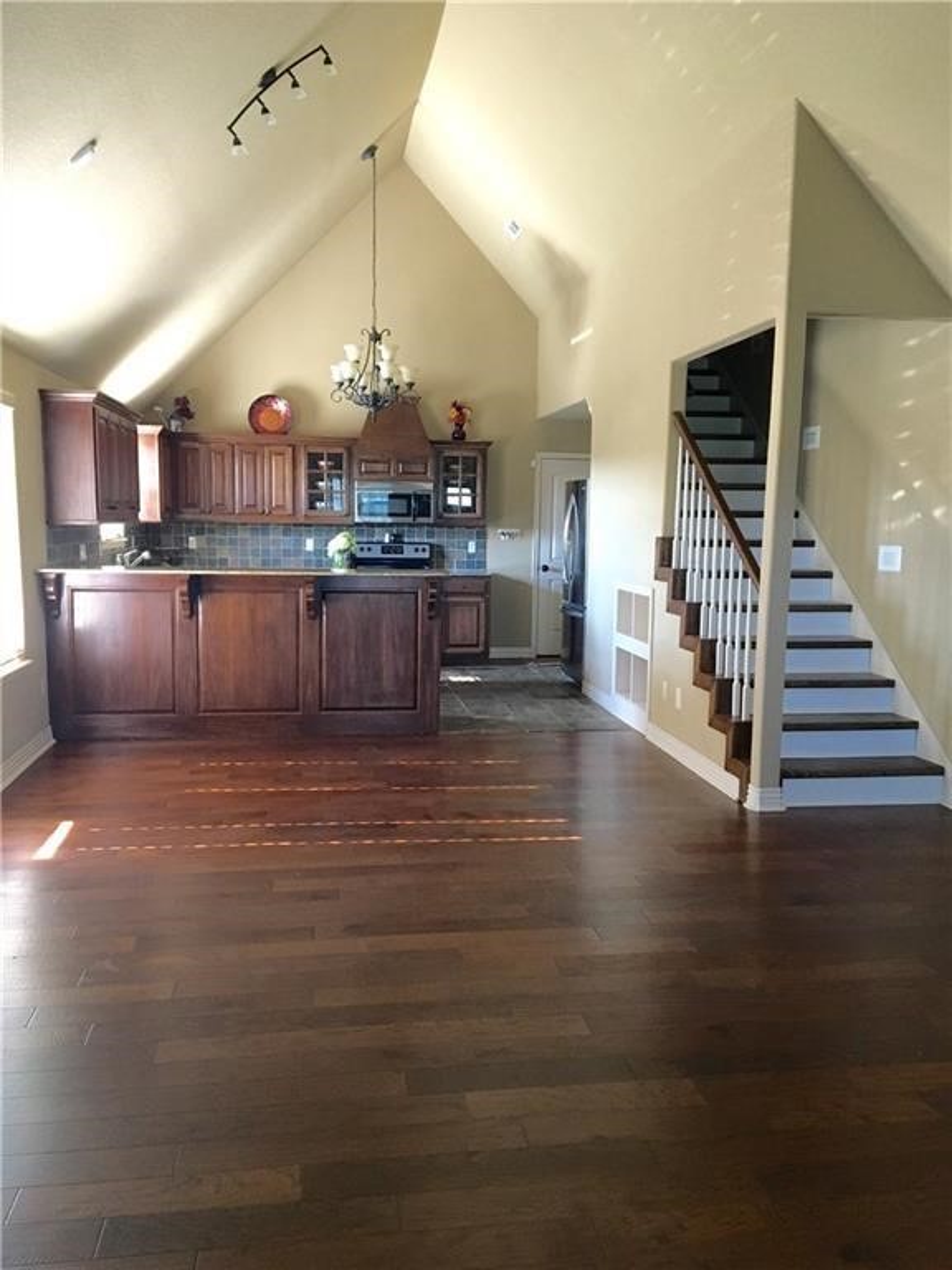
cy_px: 635
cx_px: 476
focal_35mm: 29
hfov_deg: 48.2
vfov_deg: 61.7
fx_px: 1063
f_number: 2.2
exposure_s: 1/30
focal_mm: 4.15
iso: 160
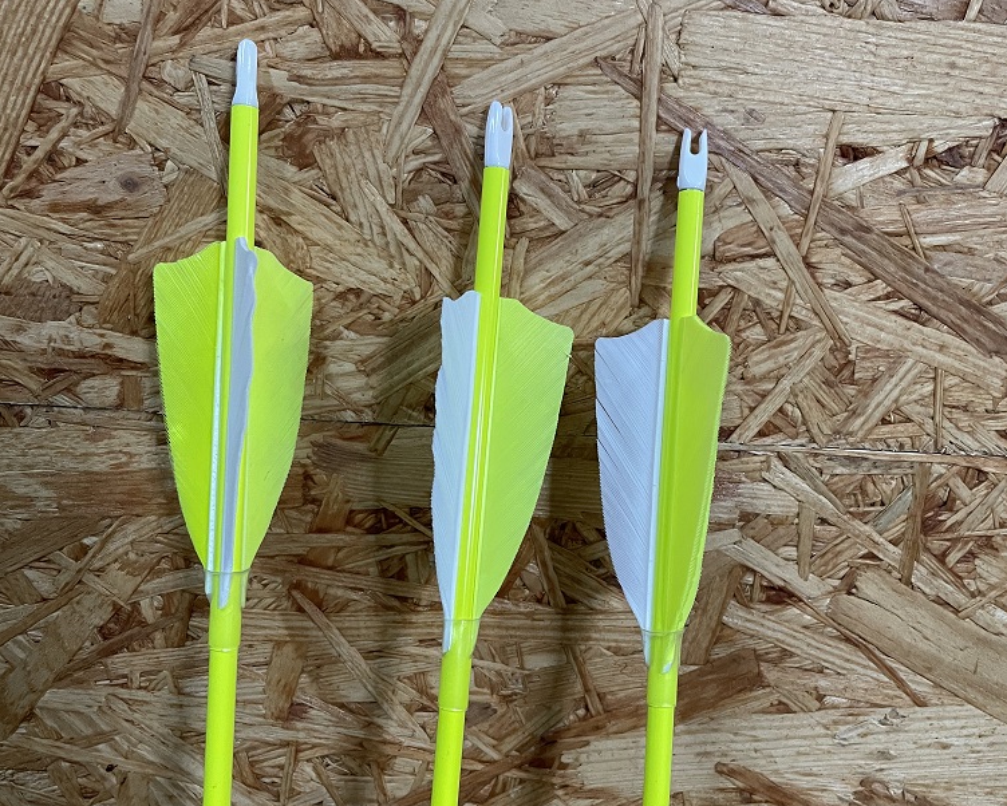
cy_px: 459
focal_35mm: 34
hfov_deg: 52.8
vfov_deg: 43.3
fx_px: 1014
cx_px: 504
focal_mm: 4.2
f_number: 1.6
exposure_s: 1/60
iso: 200
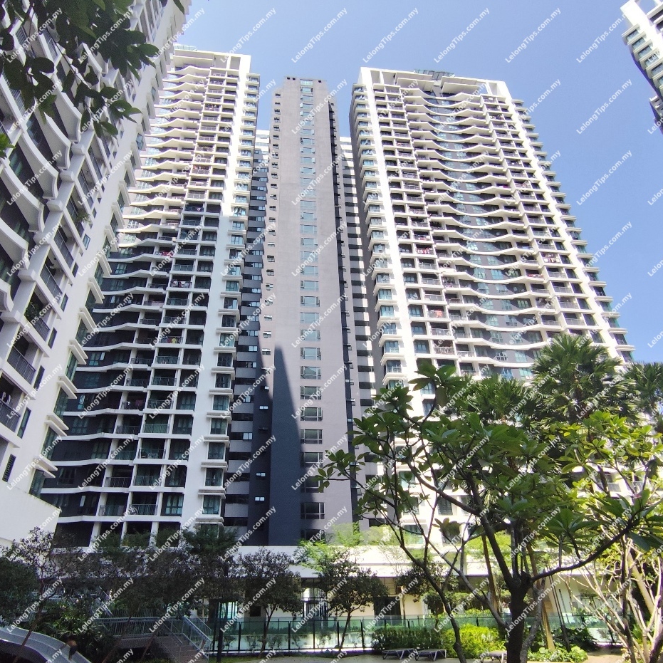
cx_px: 301
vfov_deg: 77.7
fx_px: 412
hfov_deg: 77.5
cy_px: 333
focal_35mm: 19
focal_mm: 1.65
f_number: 2.2
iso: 50
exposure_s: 1/1380
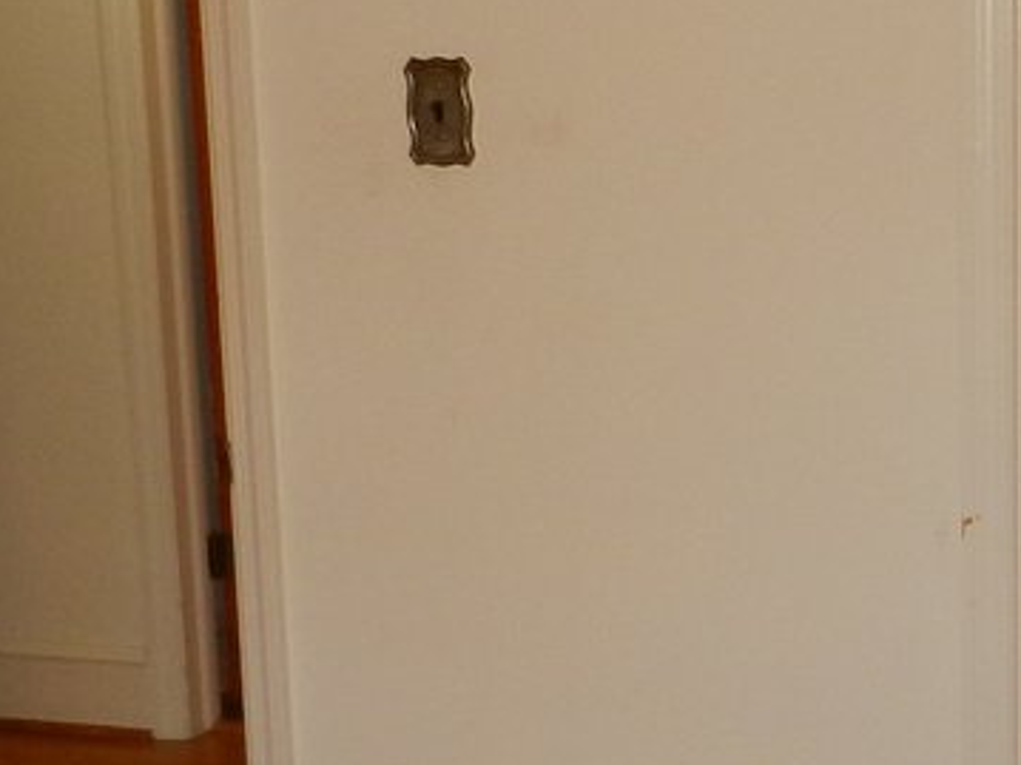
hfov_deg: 20.0
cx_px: 829
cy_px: 641
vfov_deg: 15.1
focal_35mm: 97
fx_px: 2860
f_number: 3.4
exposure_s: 1/30
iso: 200
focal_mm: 4
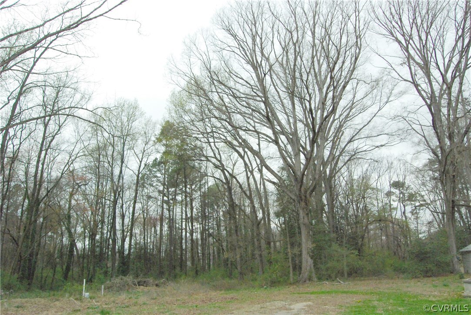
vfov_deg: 48.0
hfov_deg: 67.3
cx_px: 236
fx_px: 354
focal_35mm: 27
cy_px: 158
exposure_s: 1/4000
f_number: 8
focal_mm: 18
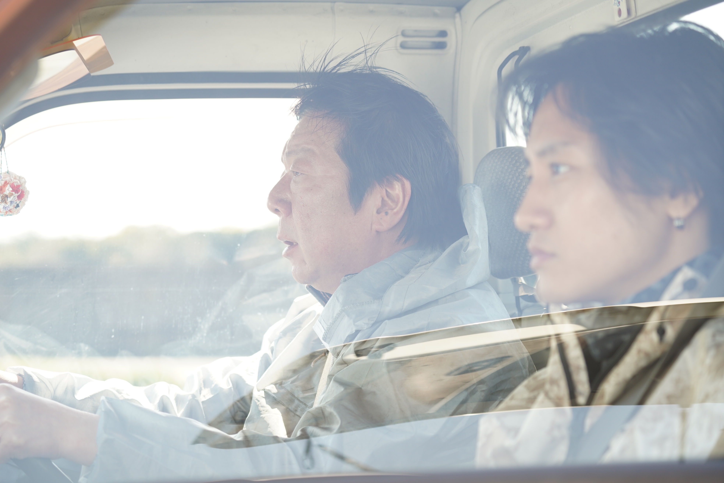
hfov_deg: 23.4
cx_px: 362
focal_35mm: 87
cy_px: 242
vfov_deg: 15.7
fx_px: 1750
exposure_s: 1/320
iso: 400
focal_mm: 87
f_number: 4.5
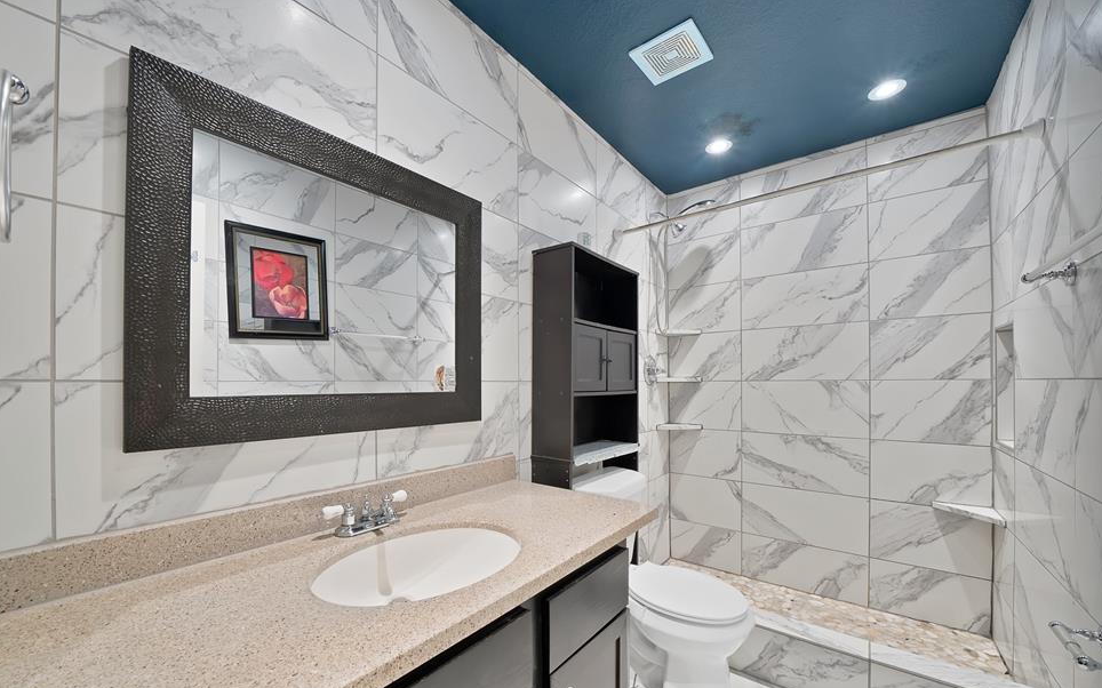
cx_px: 522
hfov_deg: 109.3
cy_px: 370
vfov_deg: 82.6
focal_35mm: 13
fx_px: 390
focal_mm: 12
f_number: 9
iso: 640
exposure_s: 1/4
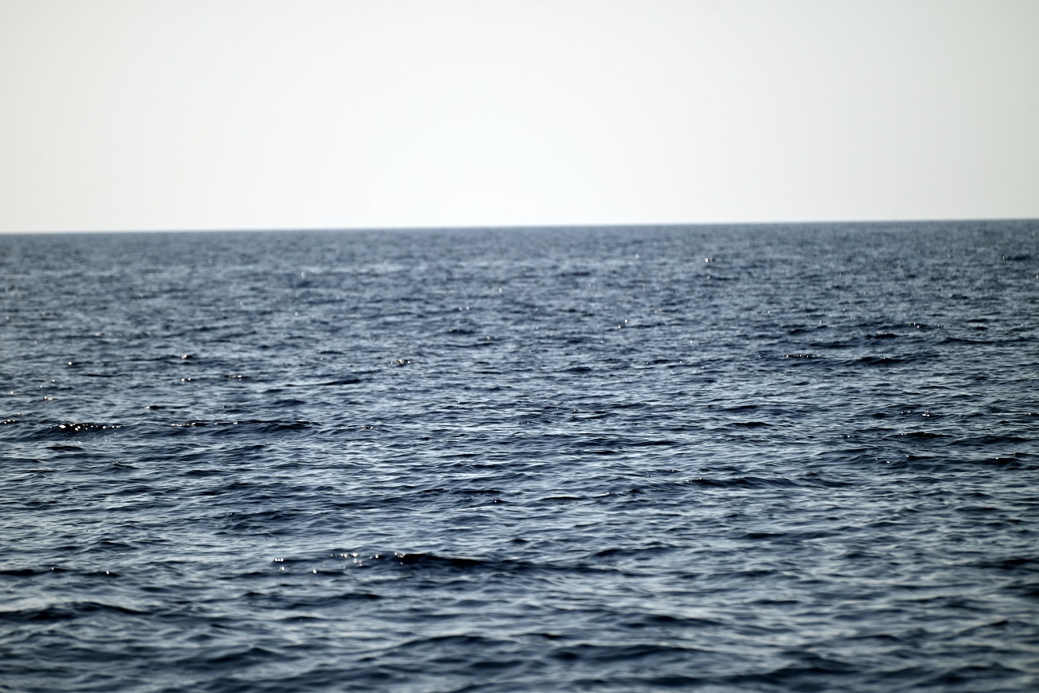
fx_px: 7504
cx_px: 520
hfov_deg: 7.9
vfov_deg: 5.3
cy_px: 346
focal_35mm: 260
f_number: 5.6
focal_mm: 260
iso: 100
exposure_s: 1/1000
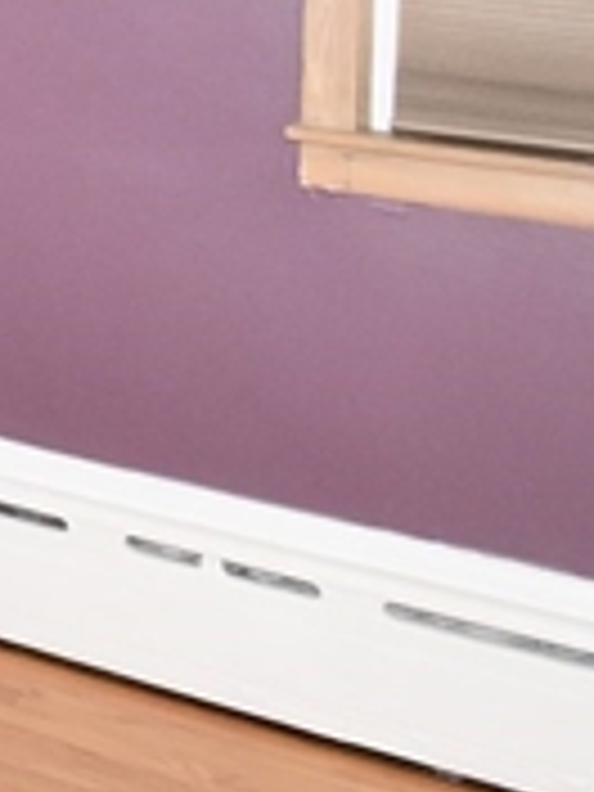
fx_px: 1922
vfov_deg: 20.9
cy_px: -281
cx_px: -1084
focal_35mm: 84
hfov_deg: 11.7
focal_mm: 10
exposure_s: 1/125
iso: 800
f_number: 4.5
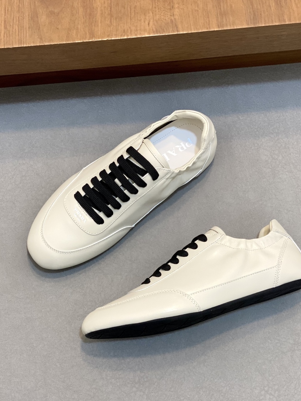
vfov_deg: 28.9
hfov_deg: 21.9
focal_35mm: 67
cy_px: 235
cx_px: 140
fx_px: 777
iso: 100
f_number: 2
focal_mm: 6
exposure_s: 1/100
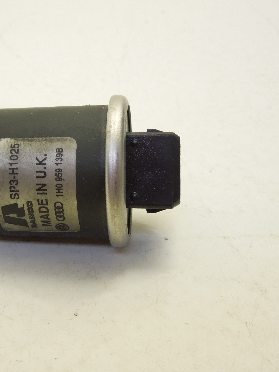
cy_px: 185
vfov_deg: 40.4
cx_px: 75
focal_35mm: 47
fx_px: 505
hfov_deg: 30.4
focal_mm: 6.3
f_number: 3.7
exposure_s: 1/25
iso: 400
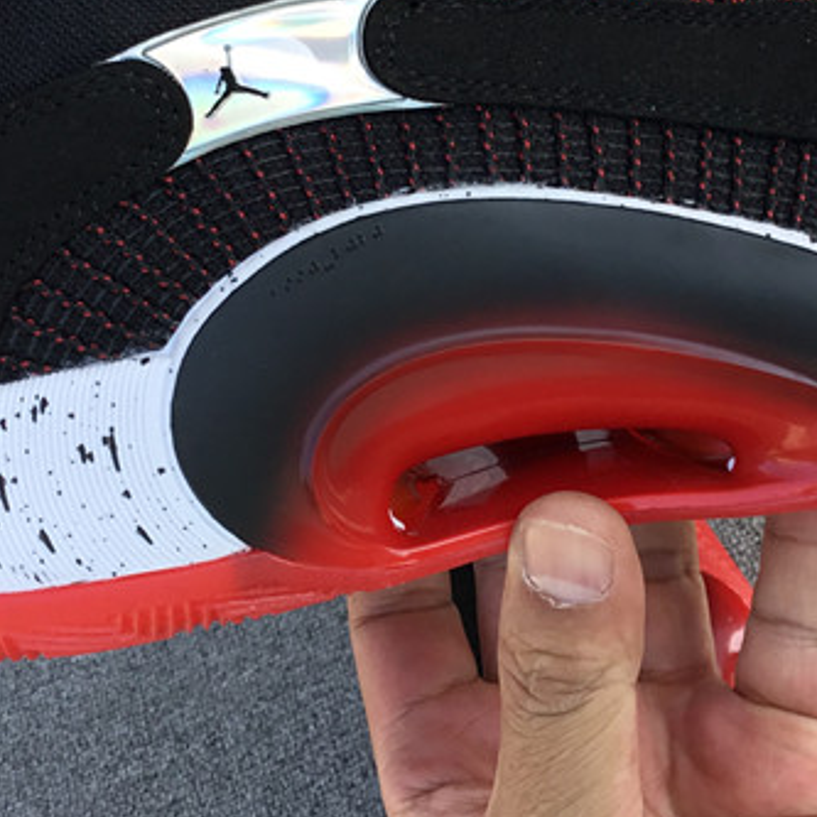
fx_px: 1976
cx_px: 429
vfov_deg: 23.3
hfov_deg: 23.4
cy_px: 283
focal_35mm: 74
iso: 25
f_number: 2.4
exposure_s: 1/295
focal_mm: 3.3
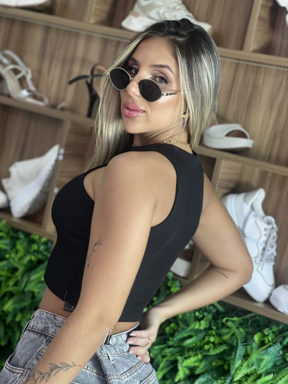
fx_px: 854
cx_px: 144
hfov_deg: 19.1
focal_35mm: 77
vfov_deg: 25.3
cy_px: 192
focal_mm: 9
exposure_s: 1/120
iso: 160
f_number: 2.8
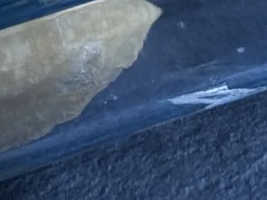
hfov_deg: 5.2
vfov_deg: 3.7
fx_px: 2938
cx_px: 199
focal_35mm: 381
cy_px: -547
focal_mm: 6.86
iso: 50
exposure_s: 1/137
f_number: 1.78
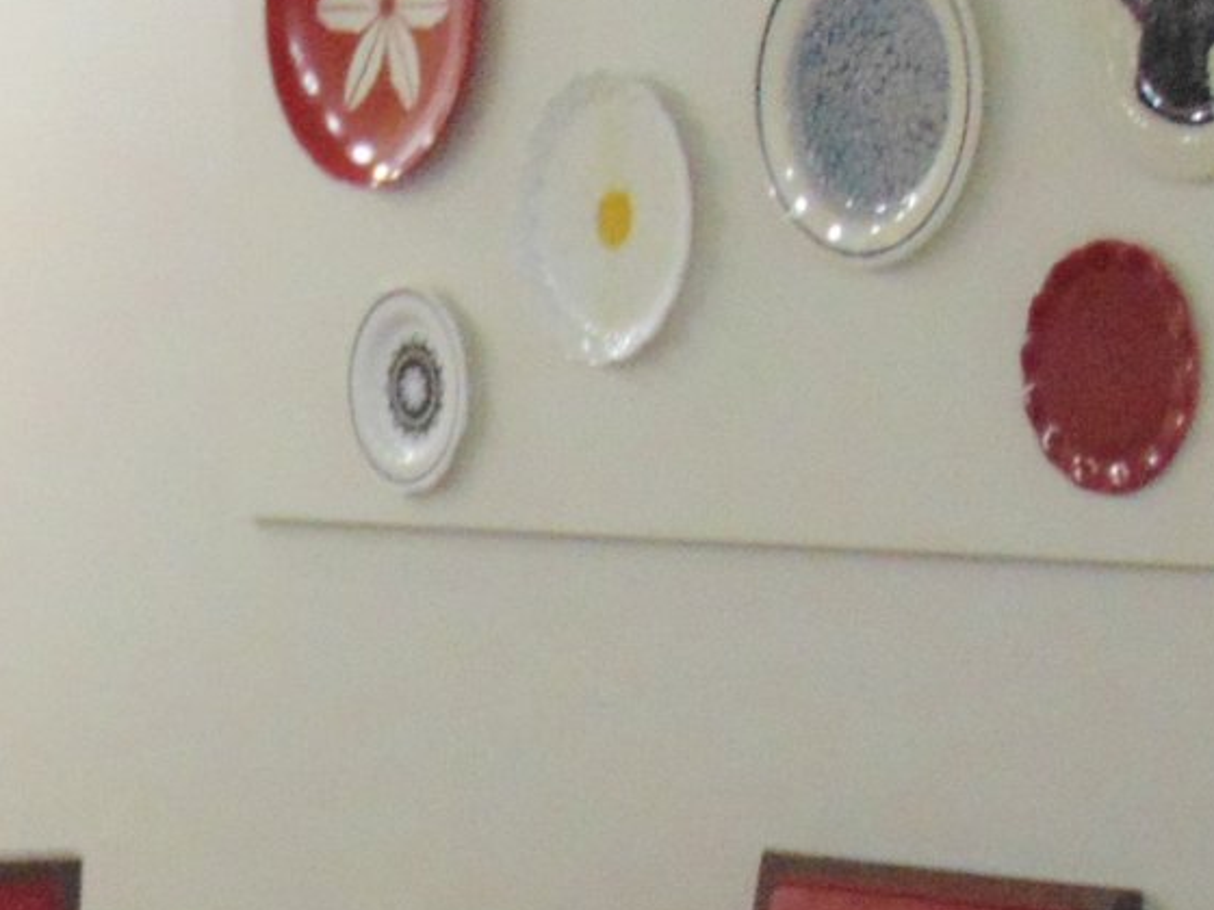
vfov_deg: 8.1
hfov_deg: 10.6
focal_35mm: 183
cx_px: -351
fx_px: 6418
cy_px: 990
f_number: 3.5
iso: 400
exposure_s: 1/20
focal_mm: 9
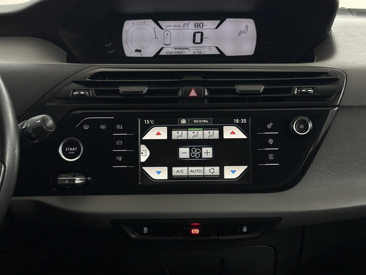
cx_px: 183
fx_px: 508
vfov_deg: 30.3
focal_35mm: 48
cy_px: 138
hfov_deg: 39.7
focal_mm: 6.86
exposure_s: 1/50
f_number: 1.78
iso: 250
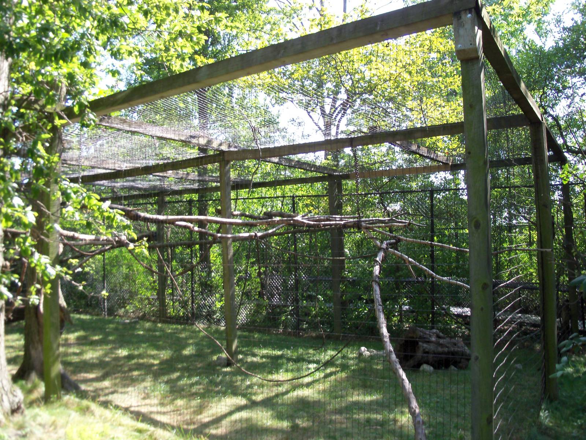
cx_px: 293
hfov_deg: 52.6
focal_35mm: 35
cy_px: 220
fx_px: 593
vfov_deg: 40.7
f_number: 3
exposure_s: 1/125
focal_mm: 6.3
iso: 80
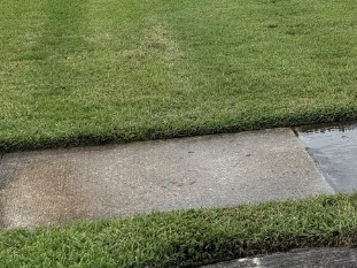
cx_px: 525
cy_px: -46
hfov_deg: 21.2
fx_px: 814
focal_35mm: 79
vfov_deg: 17.8
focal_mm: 6.76
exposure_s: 1/5714
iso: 80
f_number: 1.78
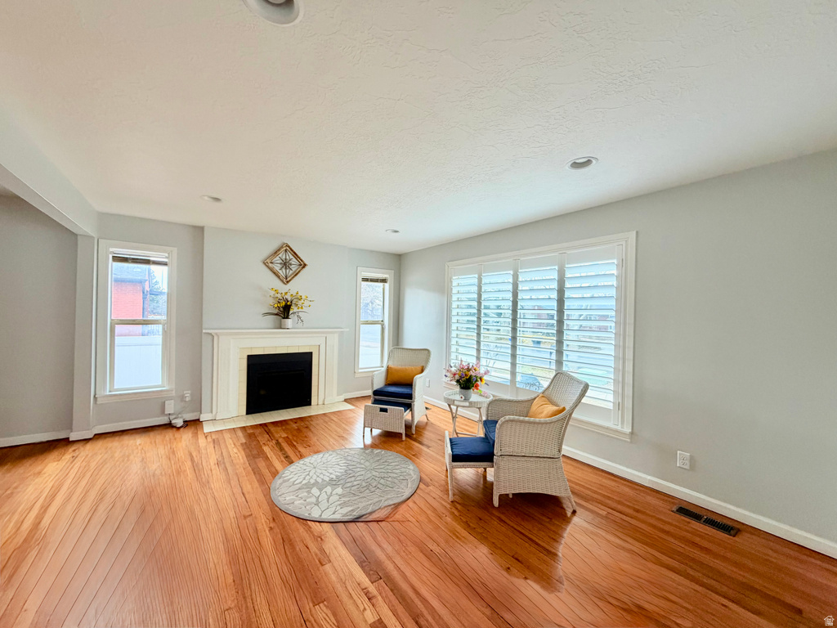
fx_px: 339
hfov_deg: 102.1
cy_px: 314
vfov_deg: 85.7
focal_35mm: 14
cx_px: 418
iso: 250
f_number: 2.2
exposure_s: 1/121
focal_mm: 2.22
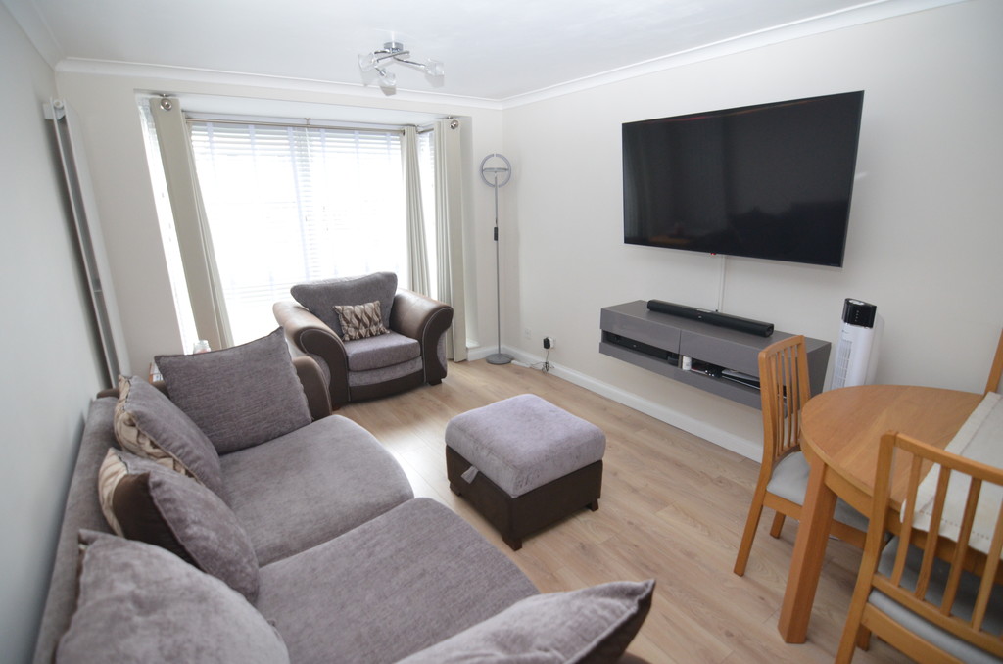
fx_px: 459
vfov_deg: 71.8
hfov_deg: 95.1
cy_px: 332
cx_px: 502
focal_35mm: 16
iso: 1250
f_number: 2.8
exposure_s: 1/30
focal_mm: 11
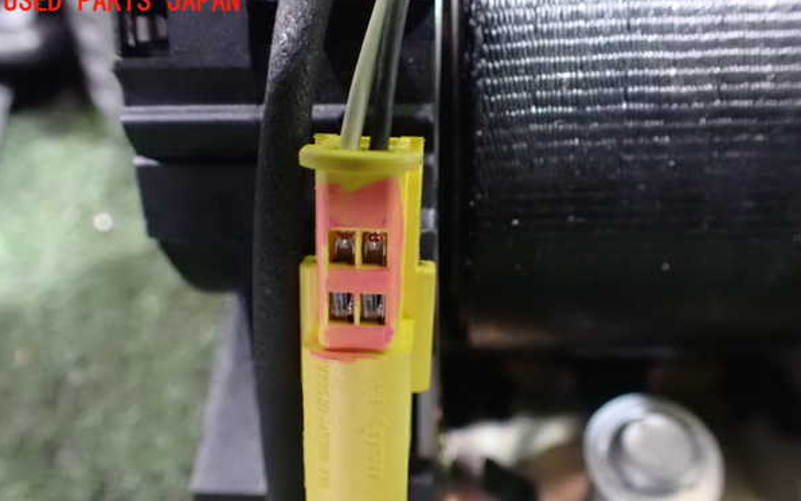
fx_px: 699
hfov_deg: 59.6
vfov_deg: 39.4
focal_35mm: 32
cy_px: 287
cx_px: 399
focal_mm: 5.4
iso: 1600
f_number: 2.3
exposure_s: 1/20
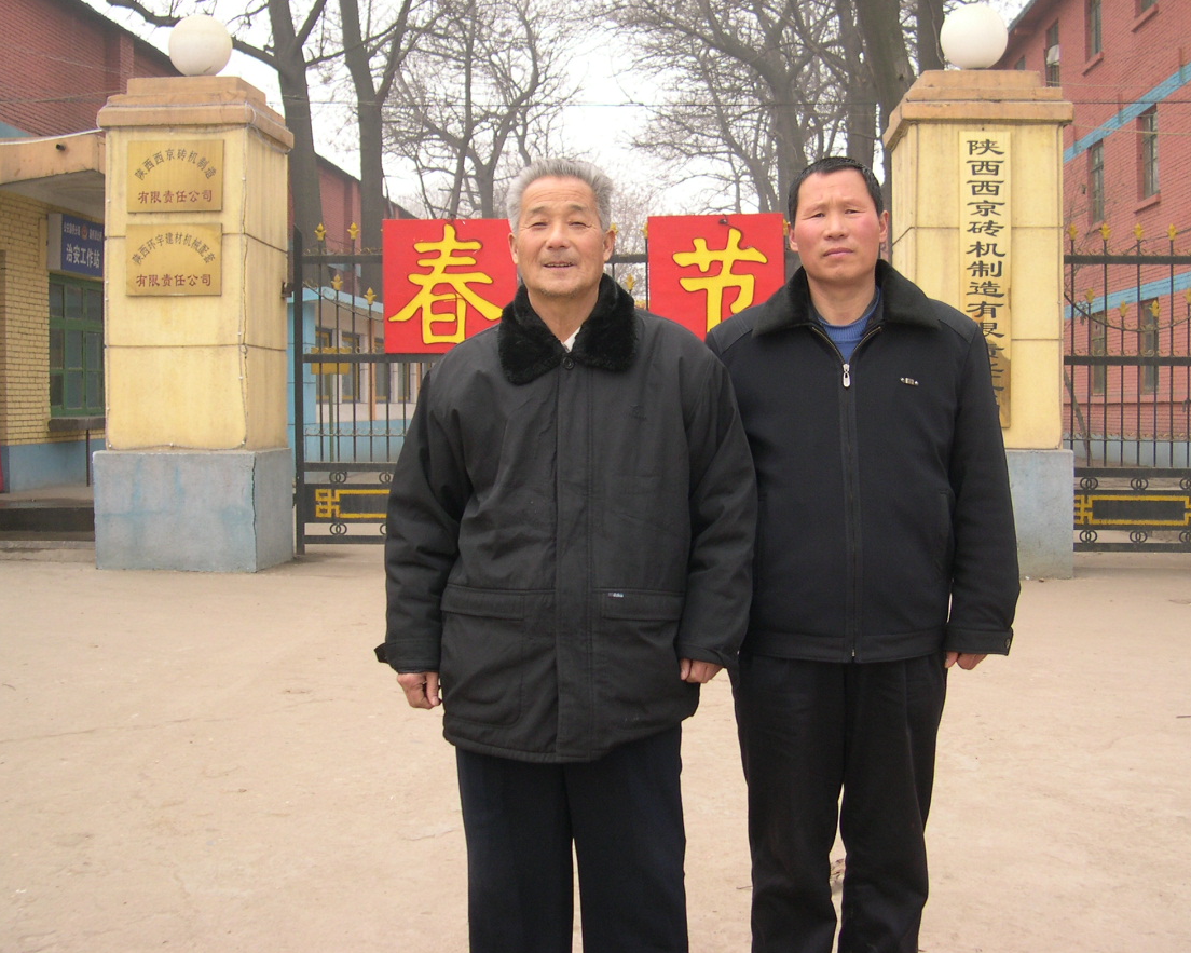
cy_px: 437
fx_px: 1516
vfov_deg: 34.9
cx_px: 569
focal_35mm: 43
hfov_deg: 42.9
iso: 100
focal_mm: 8
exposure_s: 1/280
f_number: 2.8
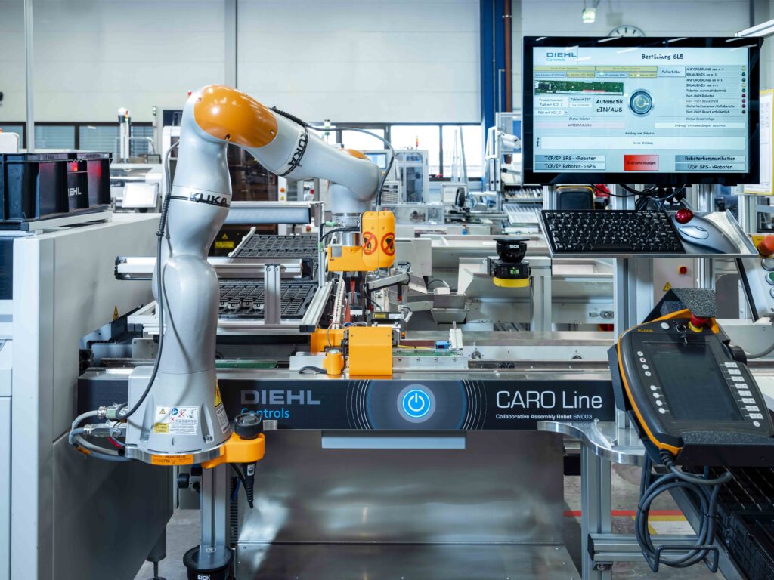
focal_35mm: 31
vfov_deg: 45.4
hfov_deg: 58.4
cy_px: 290
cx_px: 387
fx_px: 693
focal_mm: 39.6
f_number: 8
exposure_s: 1/10
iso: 200
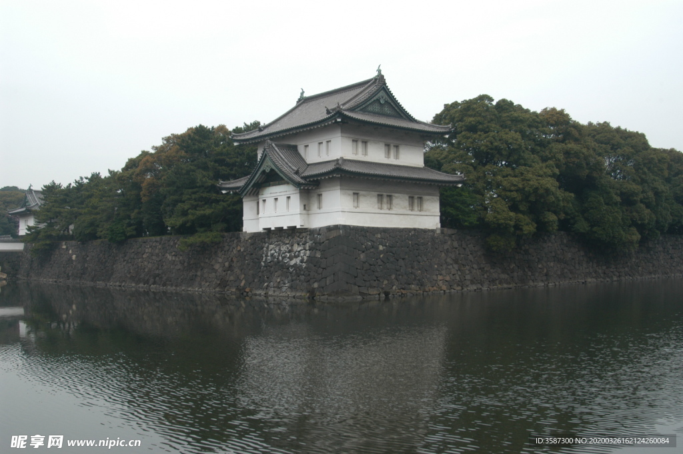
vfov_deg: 36.8
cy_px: 227
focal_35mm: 36
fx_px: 682
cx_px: 342
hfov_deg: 53.2
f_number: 8
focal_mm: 24
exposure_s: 1/250
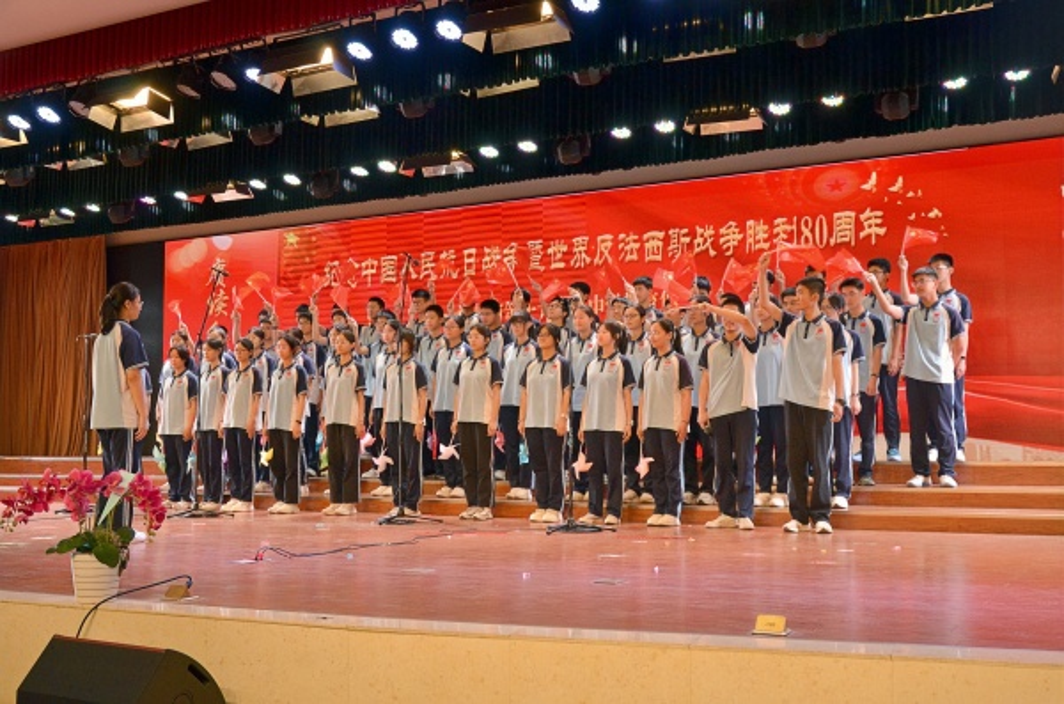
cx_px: 532
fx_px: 1106
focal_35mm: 38
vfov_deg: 35.3
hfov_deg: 51.4
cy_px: 352
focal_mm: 25
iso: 1000
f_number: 6.3
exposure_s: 1/160
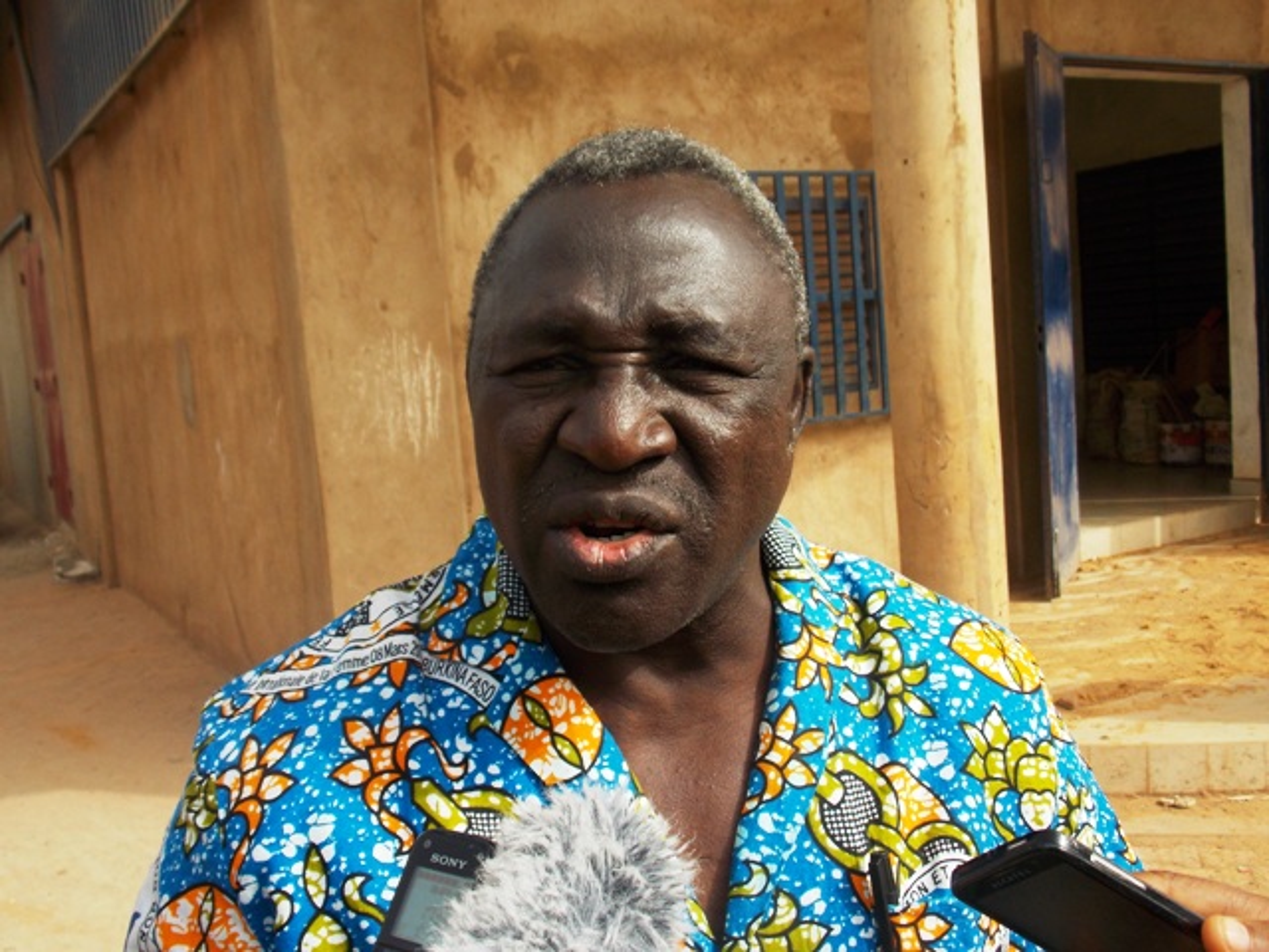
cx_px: 634
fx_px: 1246
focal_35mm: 34
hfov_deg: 54.0
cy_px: 476
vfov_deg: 41.8
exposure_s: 1/640
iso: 80
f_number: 3.4
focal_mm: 6.1
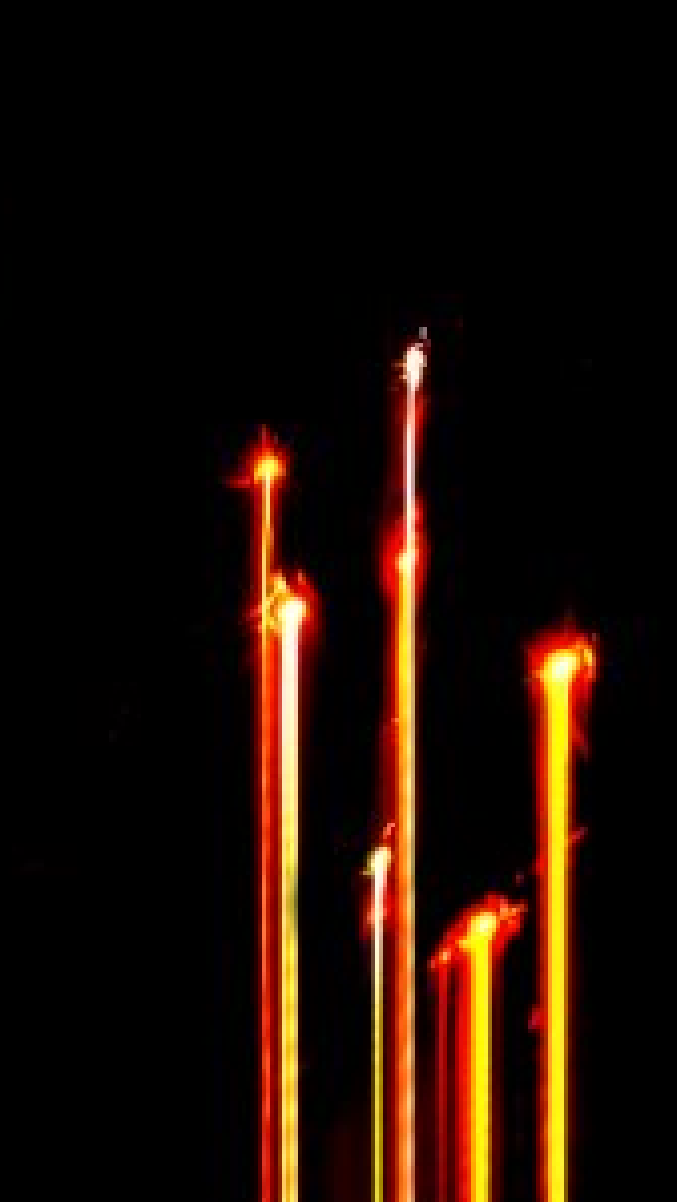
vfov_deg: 12.7
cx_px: 463
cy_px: 770
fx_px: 5384
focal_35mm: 169
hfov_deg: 7.2
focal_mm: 50
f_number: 8
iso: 100
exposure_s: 1.6
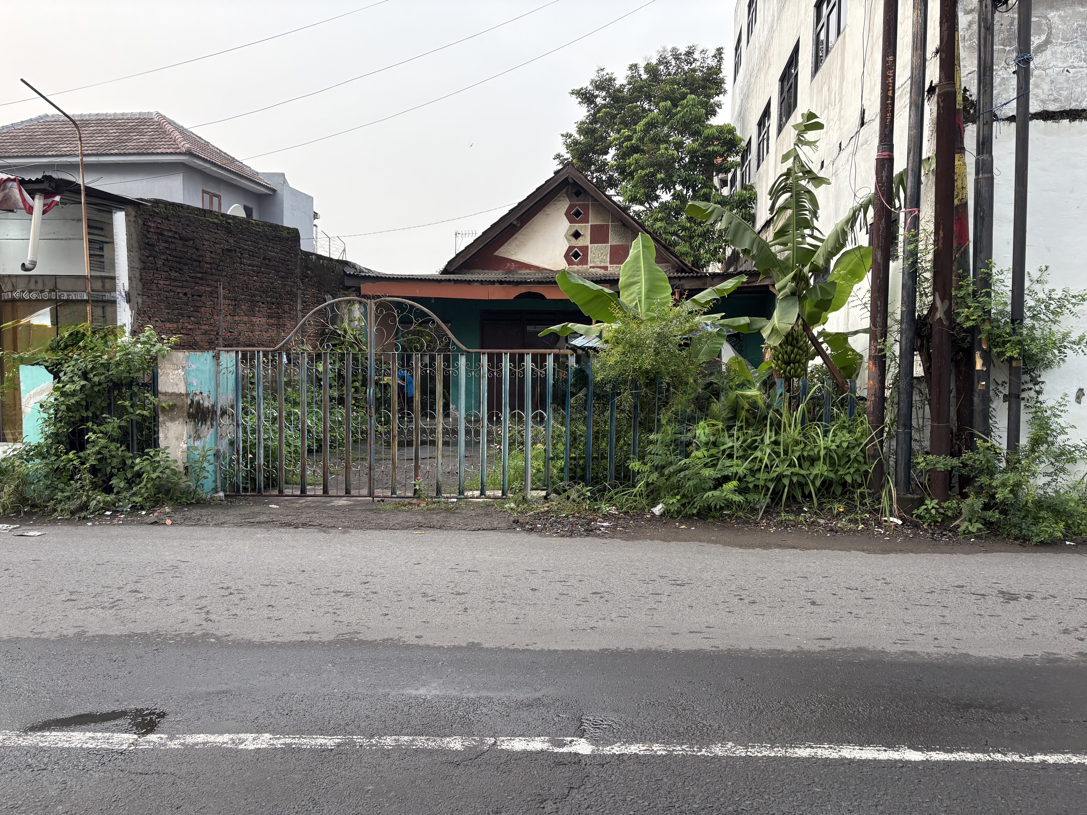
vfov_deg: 53.1
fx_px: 816
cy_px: 408
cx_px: 544
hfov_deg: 67.3
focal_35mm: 26
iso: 80
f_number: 1.6
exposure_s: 1/236
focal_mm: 5.96
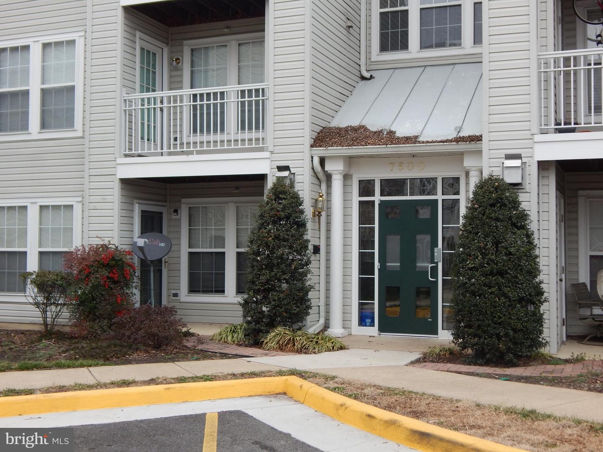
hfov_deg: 39.7
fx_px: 836
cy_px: 226
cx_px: 302
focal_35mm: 48
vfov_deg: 30.3
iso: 125
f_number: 3.7
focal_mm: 8.6
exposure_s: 1/160
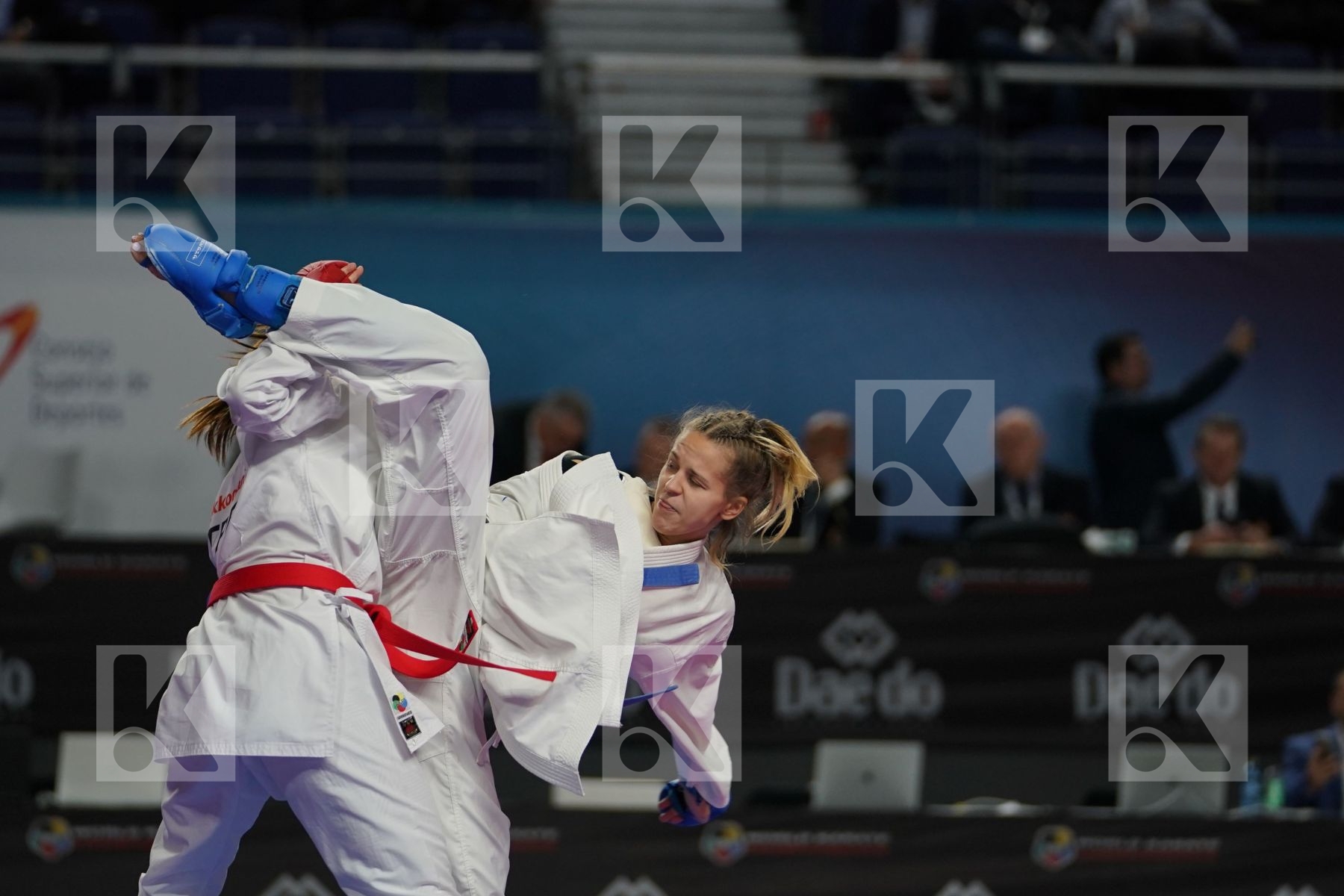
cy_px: 448
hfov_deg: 8.8
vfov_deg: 5.9
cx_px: 672
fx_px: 8735
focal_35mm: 234
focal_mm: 156
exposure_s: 1/1000
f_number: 2.8
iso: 1000
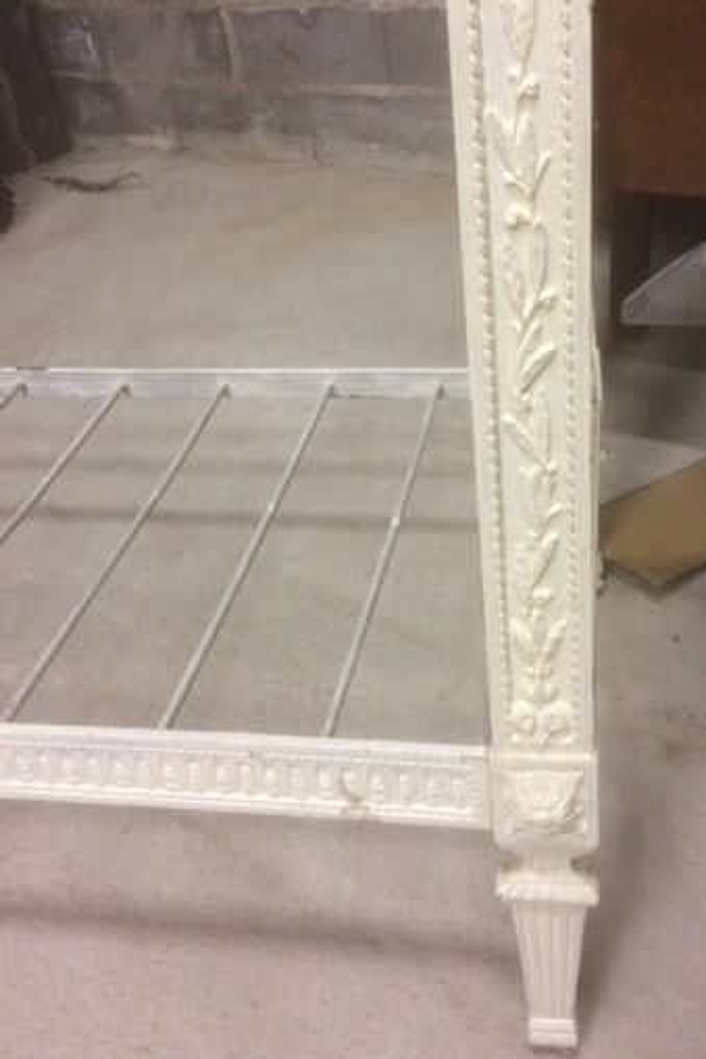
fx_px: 1117
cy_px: 450
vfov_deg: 50.5
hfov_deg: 35.0
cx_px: 417
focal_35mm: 38
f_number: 2.2
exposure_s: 1/33
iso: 320
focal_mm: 4.15
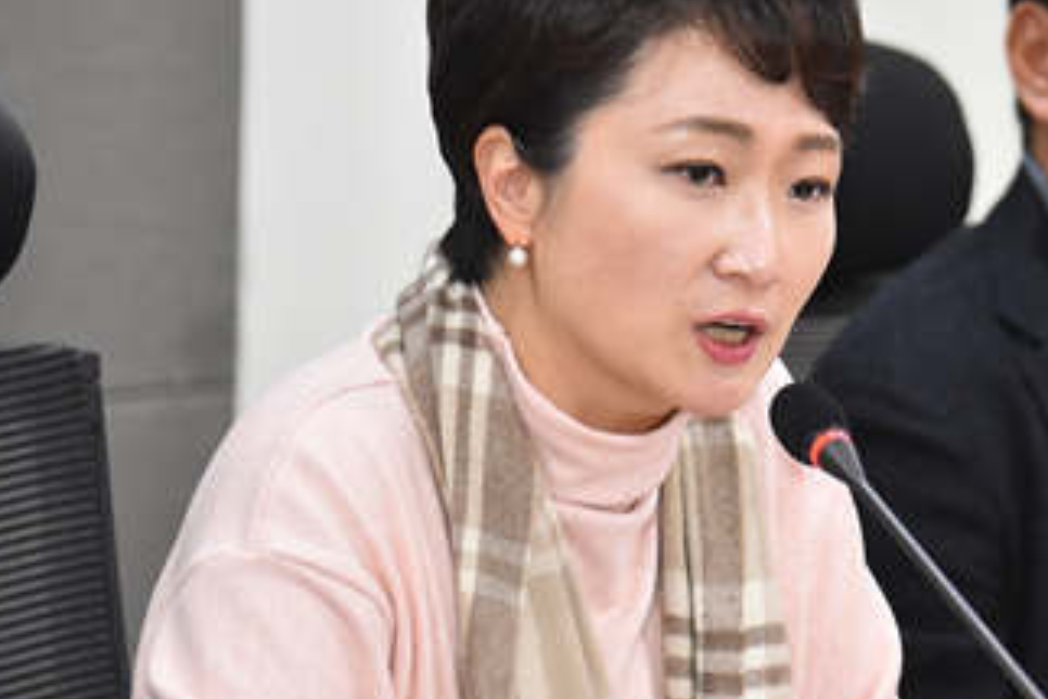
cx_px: 973
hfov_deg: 5.2
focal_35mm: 397
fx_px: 11562
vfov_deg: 3.5
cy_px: 400
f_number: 5.3
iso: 4000
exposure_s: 1/250
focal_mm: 200
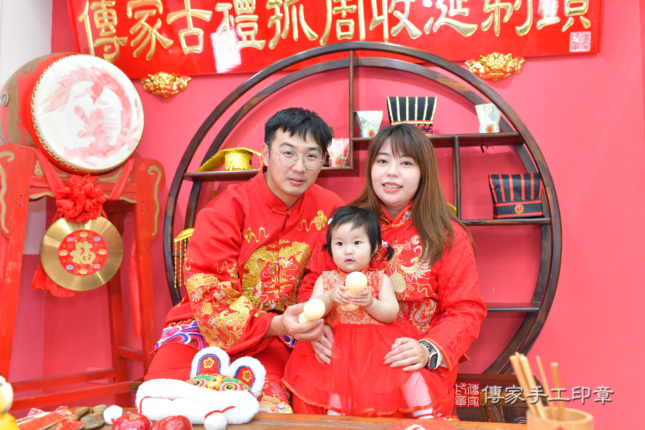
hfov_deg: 54.4
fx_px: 627
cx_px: 322
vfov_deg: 37.9
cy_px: 215
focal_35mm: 35
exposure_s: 1/200
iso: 800
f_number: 4.5
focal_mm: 35
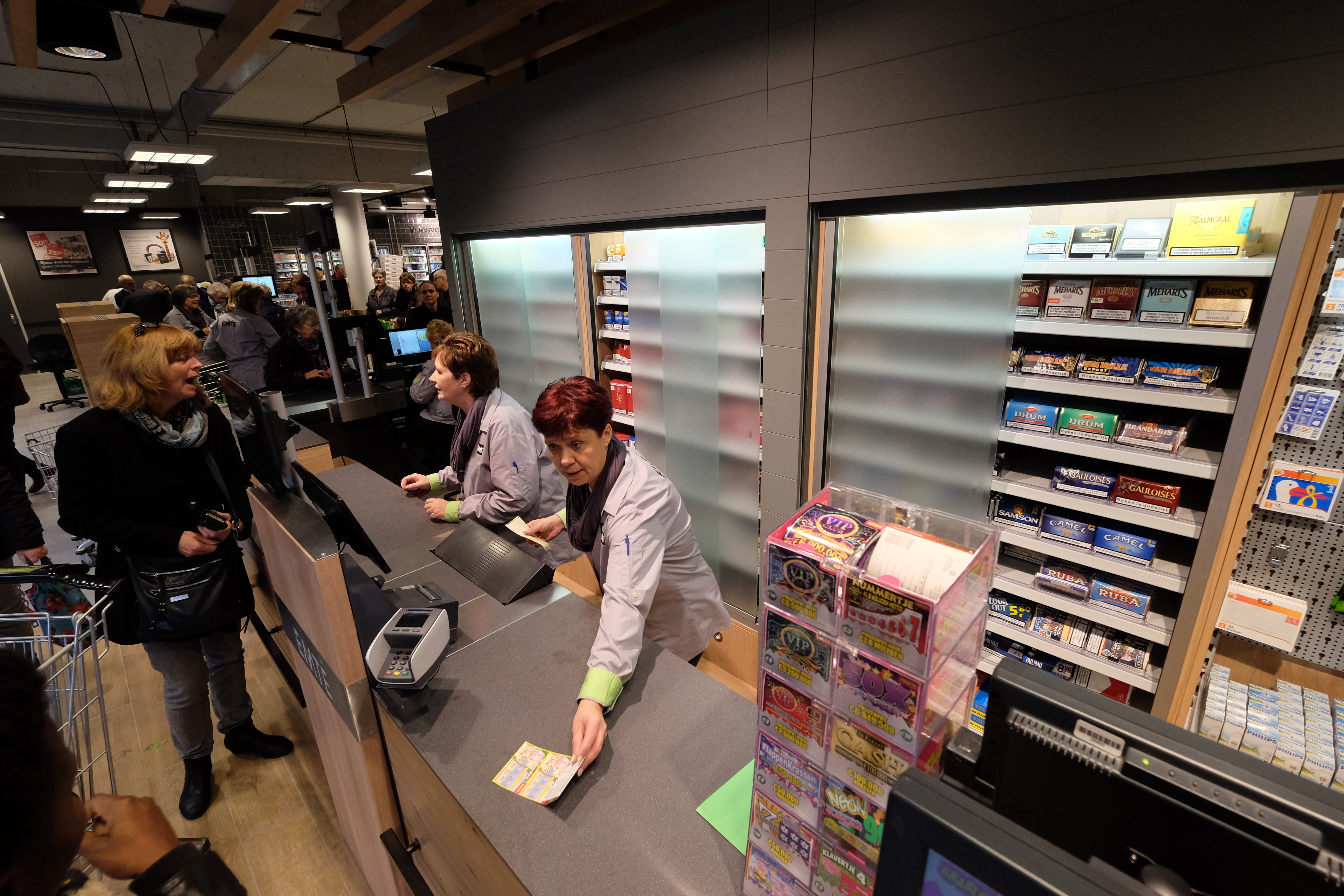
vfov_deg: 77.3
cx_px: 672
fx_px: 560
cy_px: 448
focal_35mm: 15
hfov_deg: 100.4
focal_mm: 10
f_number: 4.5
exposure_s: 1/150
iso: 1600
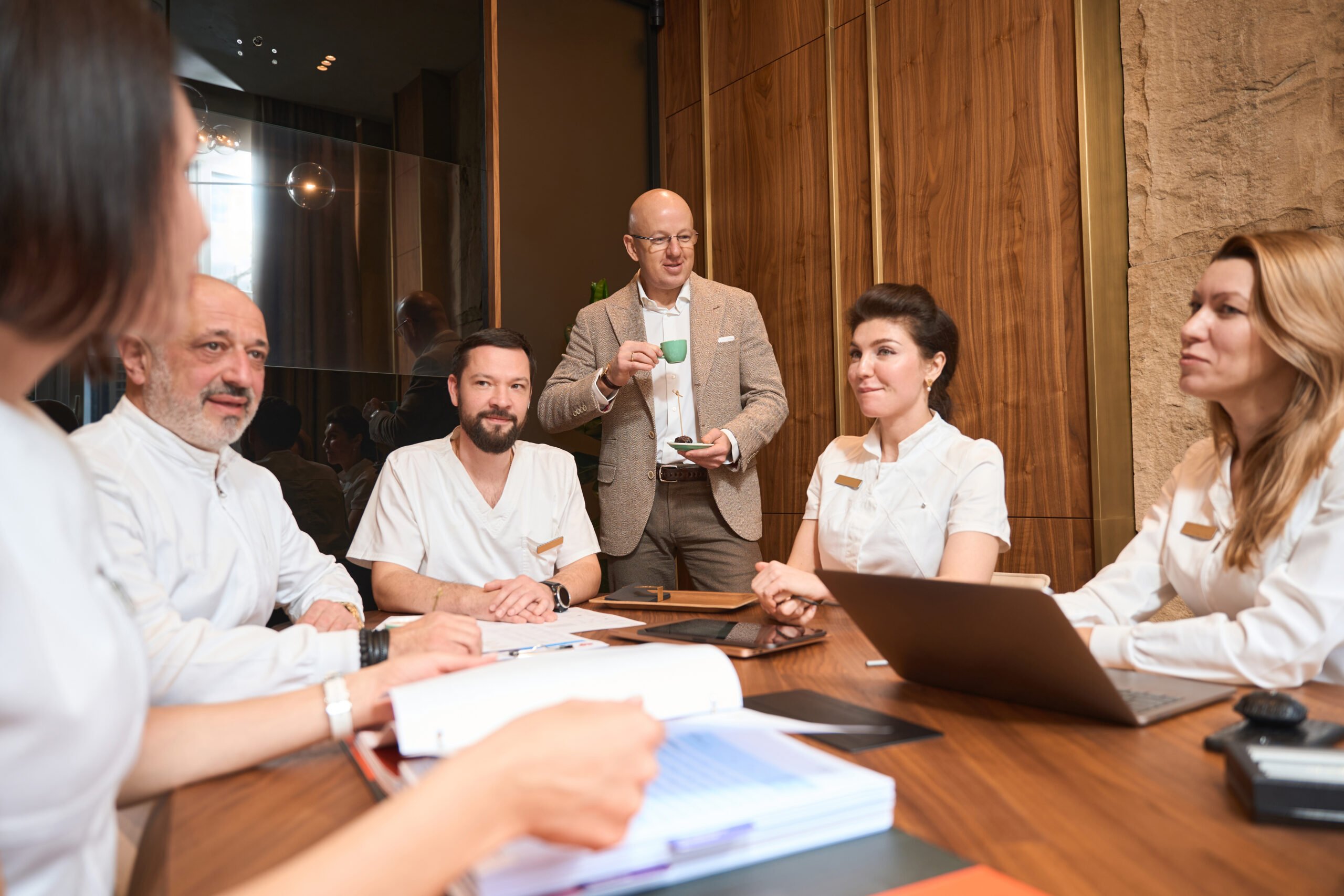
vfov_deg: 53.1
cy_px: 448
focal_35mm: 24
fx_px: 896
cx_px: 672
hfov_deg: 73.7
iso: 400
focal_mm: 24
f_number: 2.8
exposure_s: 1/250
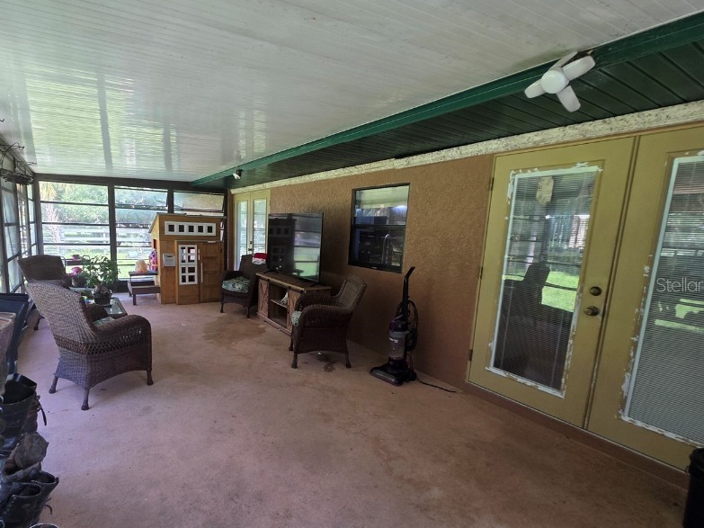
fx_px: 346
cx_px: 281
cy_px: 284
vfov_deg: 74.6
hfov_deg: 89.8
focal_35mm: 17
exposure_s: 1/120
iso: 80
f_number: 1.9
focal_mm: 2.2
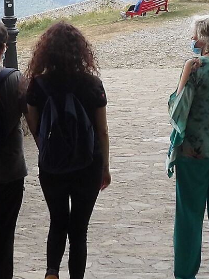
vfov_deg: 13.1
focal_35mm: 147
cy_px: -37
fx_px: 1184
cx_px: 69
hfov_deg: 10.1
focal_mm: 5.9
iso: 100
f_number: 3.6
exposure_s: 1/85
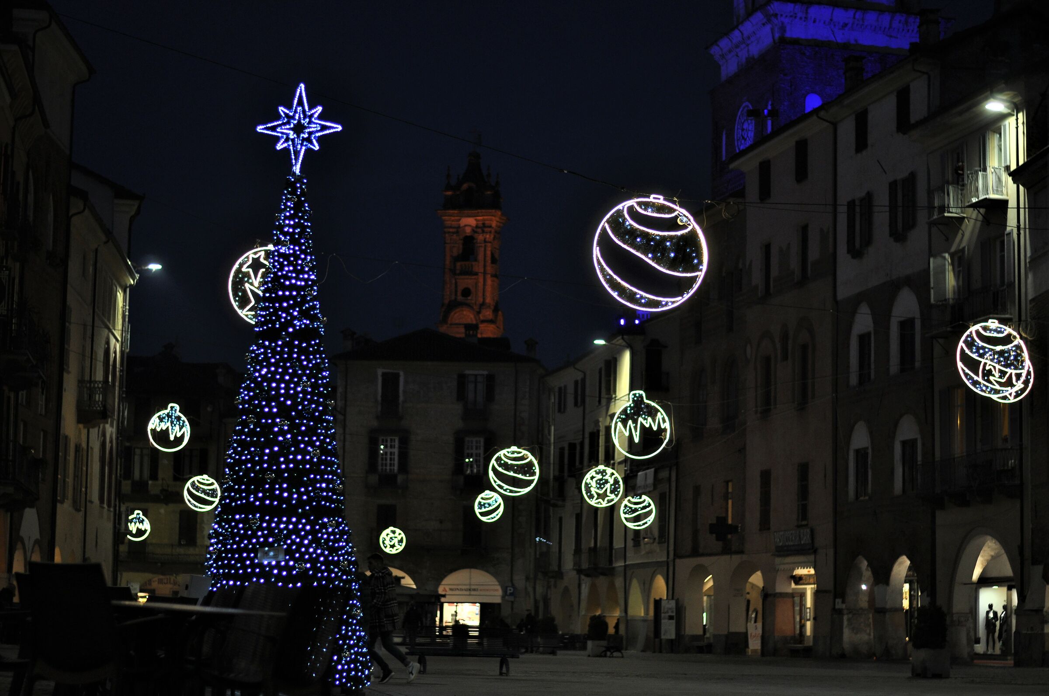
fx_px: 2183
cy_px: 348
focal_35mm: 75
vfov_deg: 18.1
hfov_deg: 27.0
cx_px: 524
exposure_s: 1/125
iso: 450
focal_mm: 50
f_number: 1.8
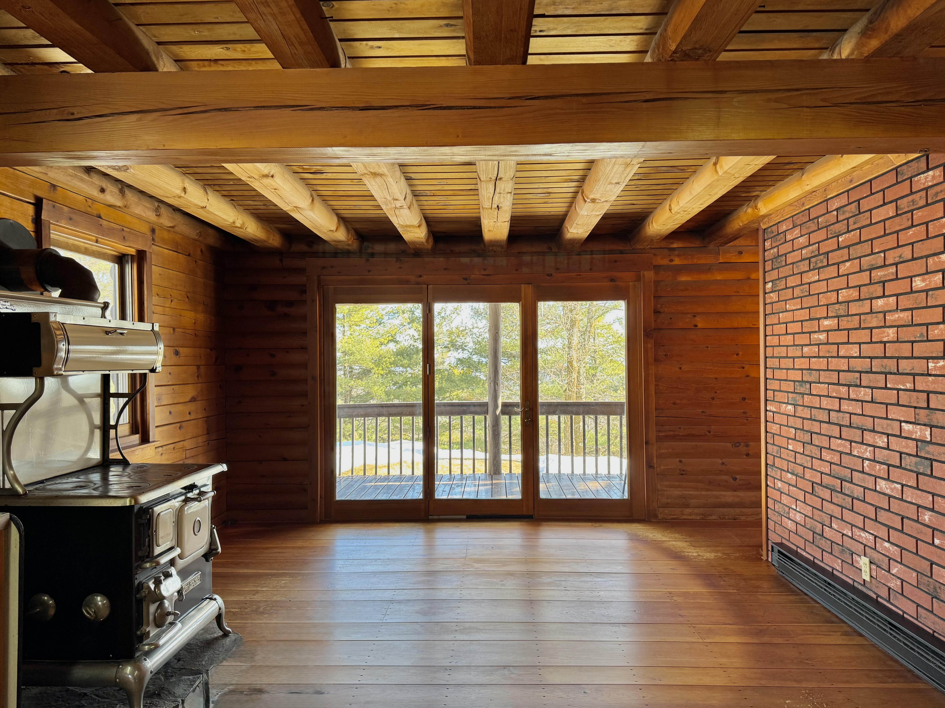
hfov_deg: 71.6
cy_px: 354
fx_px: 655
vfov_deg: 56.8
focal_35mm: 24
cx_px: 472
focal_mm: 6.76
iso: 125
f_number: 1.78
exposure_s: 1/120
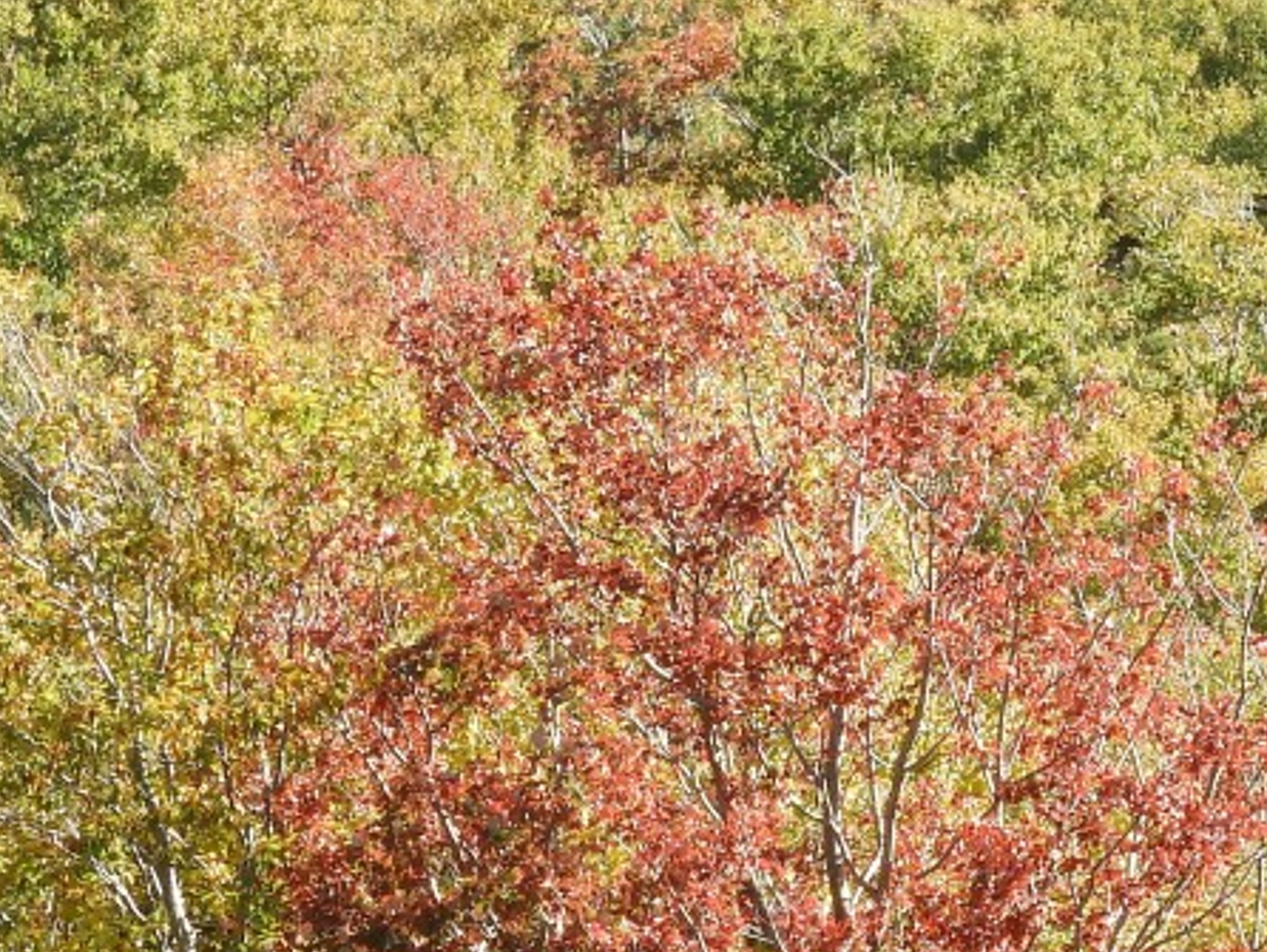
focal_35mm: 581
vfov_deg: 2.6
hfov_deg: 3.4
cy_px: 841
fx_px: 21277
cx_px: 798
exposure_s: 1/125
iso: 100
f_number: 5.3
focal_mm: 32.2
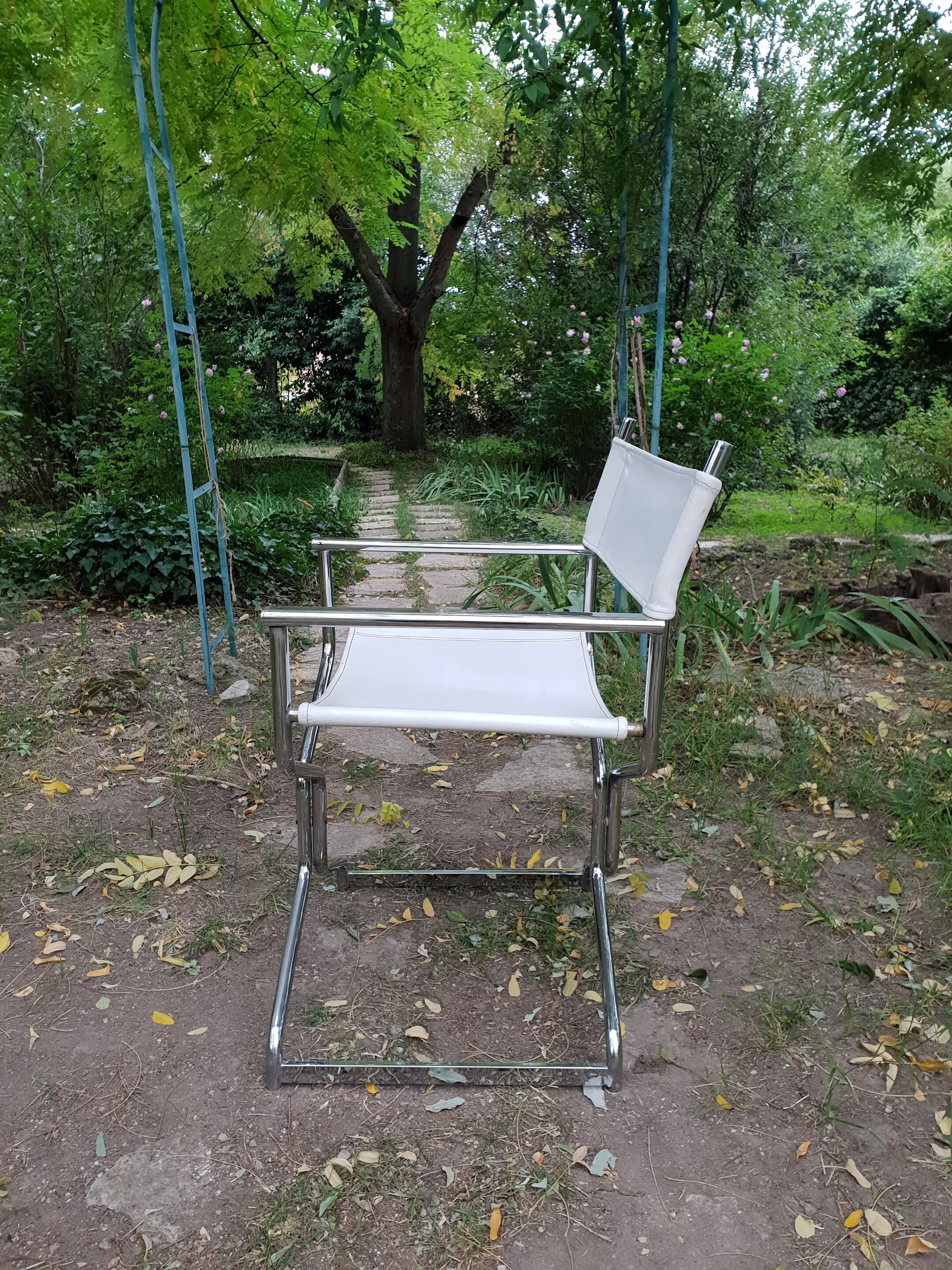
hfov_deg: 53.1
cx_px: 476
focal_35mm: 26
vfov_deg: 67.3
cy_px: 635
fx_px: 953
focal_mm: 4.3
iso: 200
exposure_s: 1/60
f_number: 2.4
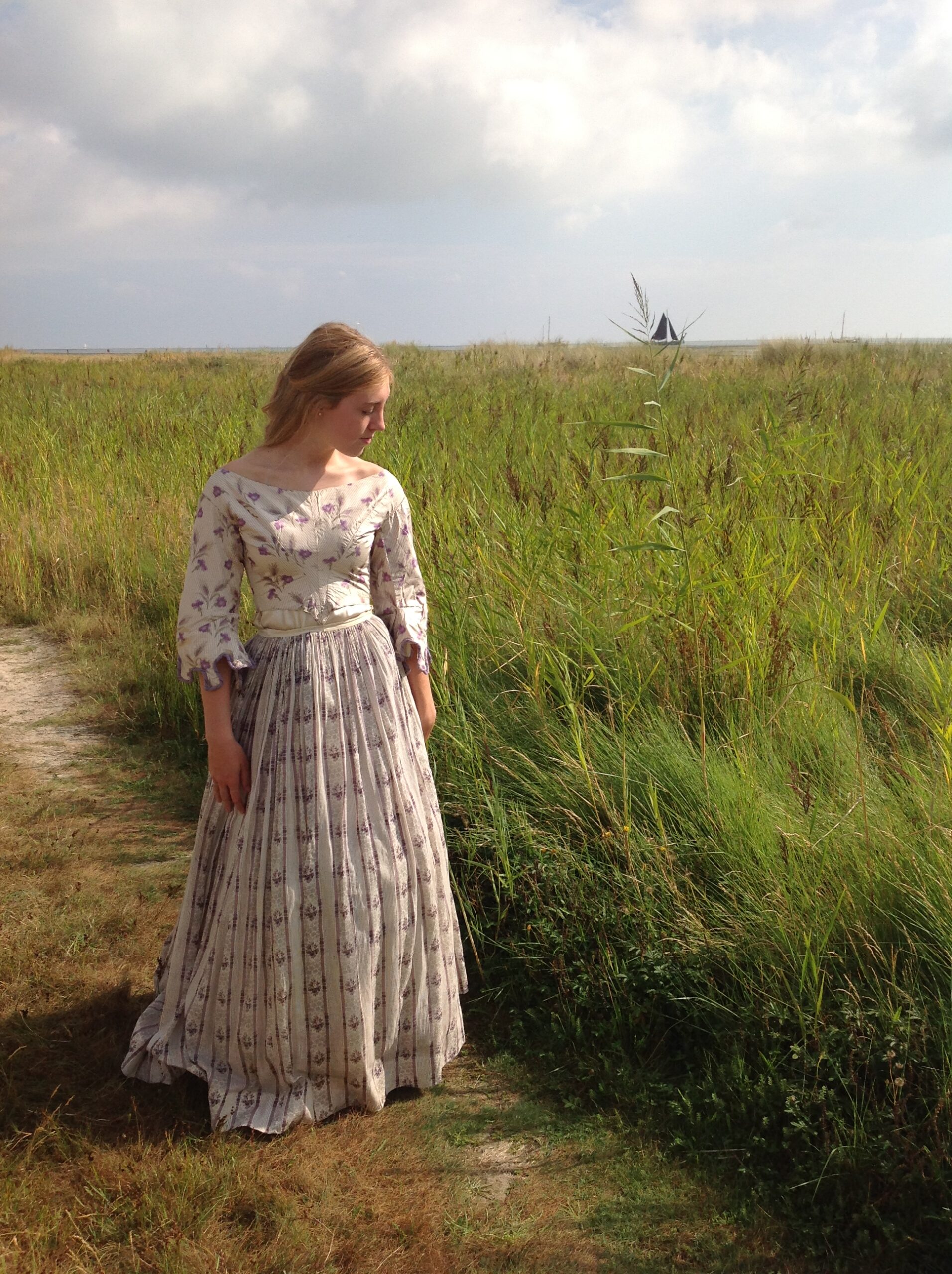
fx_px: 1287
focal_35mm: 35
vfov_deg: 52.7
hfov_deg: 40.6
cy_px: 637
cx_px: 476
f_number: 2.4
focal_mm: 4.28
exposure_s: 1/2519
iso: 50
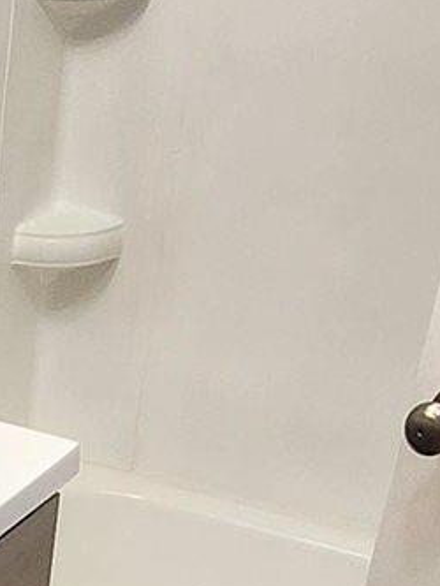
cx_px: -259
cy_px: 836
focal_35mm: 90
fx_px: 1524
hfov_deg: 15.0
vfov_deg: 19.4
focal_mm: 1.74
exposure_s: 1/60
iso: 125
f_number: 2.2
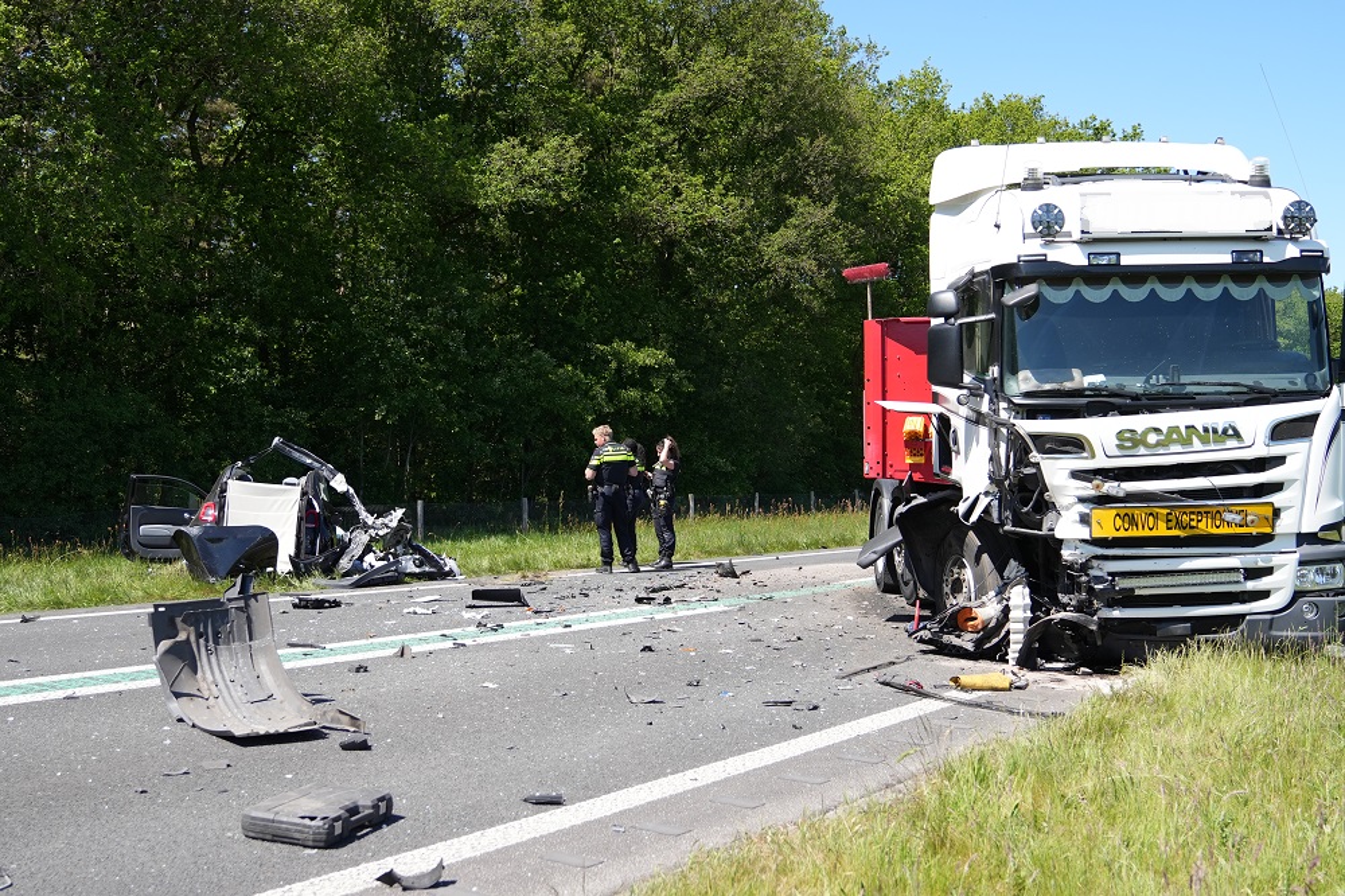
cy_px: 448
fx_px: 1344
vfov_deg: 36.8
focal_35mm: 36
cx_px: 672
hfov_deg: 53.1
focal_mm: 24
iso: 250
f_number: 2.8
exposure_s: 1/2500
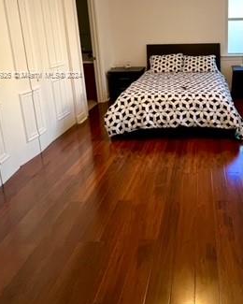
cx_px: 198
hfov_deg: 52.7
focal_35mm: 25
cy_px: 75
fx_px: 225
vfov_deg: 63.9
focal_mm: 1.57
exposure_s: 1/60
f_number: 1.8
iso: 400
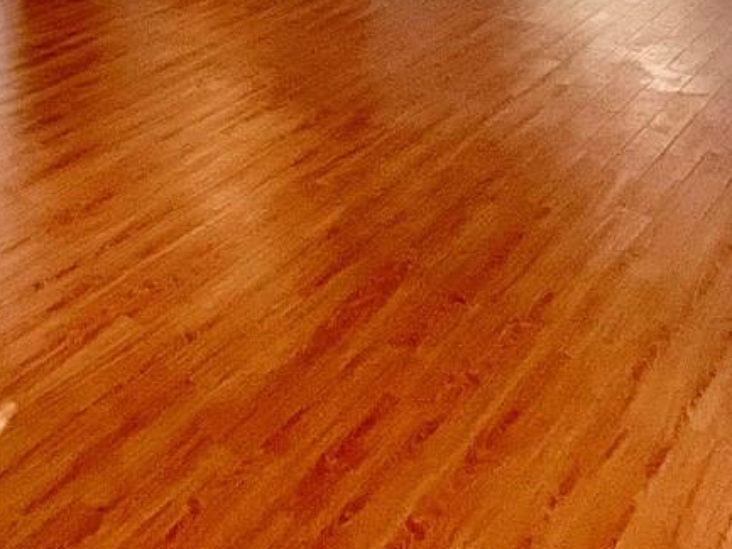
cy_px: -331
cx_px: 57
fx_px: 1015
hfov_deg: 36.8
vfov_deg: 22.9
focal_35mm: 48
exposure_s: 1/120
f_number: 1.8
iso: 125
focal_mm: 1.57
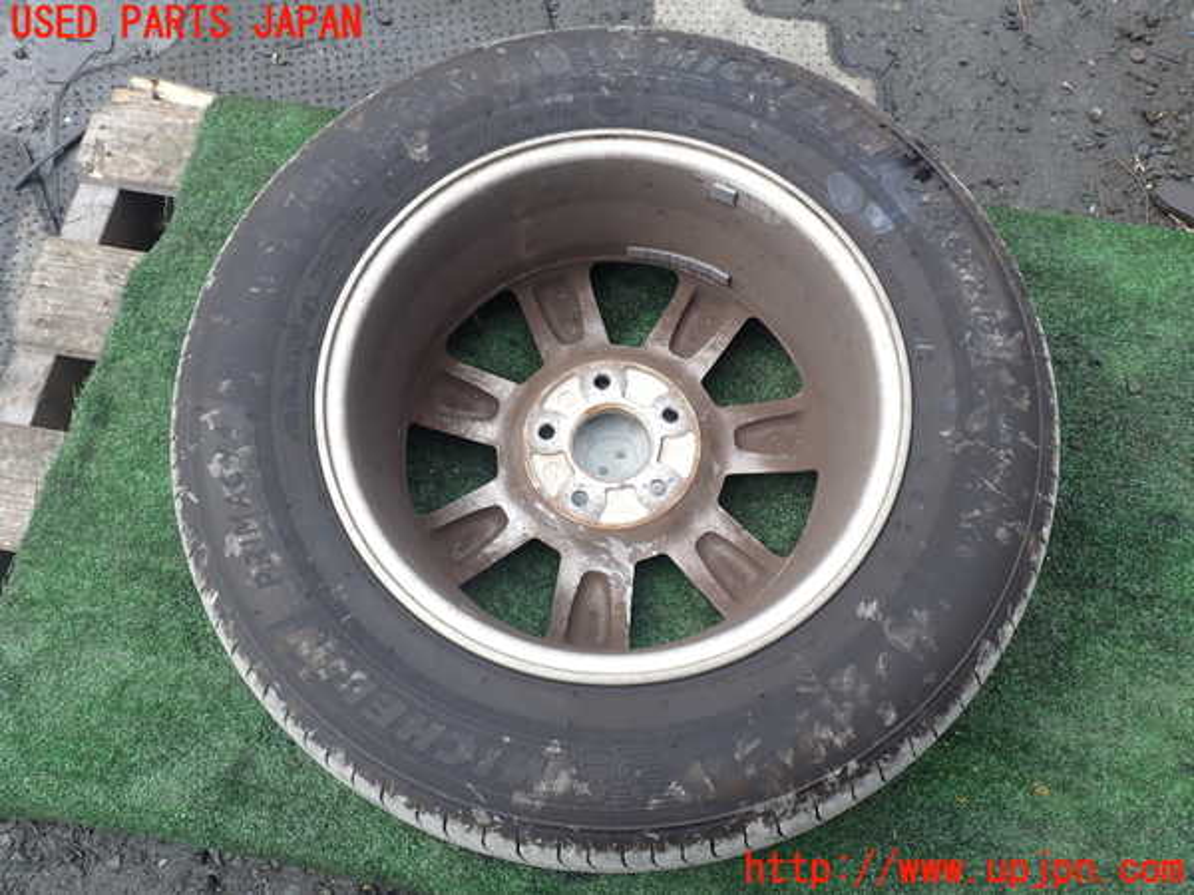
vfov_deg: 46.8
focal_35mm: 30
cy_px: 448
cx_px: 597
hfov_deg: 60.0
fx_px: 1035
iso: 100
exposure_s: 1/400
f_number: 3.2
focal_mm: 5.4
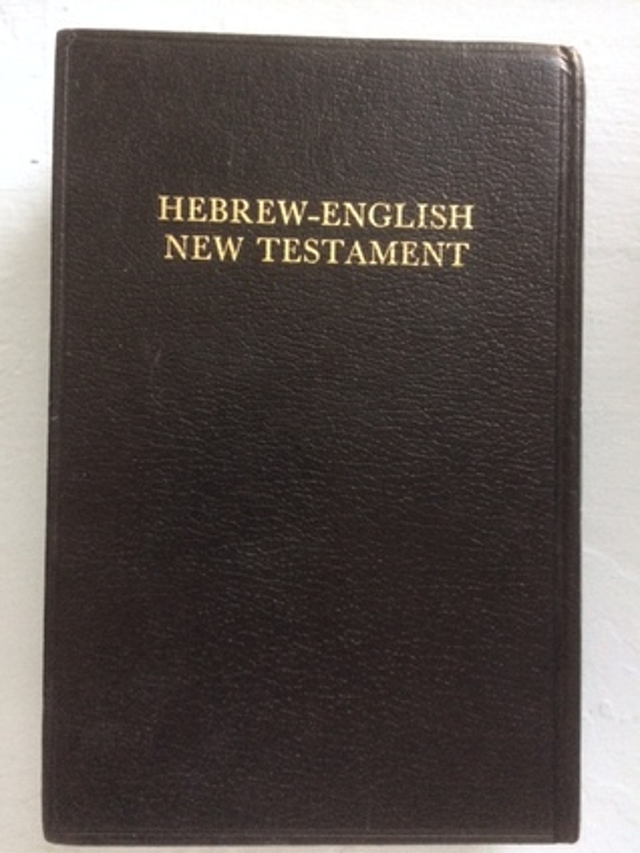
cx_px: 320
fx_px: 715
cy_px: 426
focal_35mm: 29
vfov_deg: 61.7
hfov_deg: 48.2
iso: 400
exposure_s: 1/15
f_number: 2.2
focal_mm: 4.15
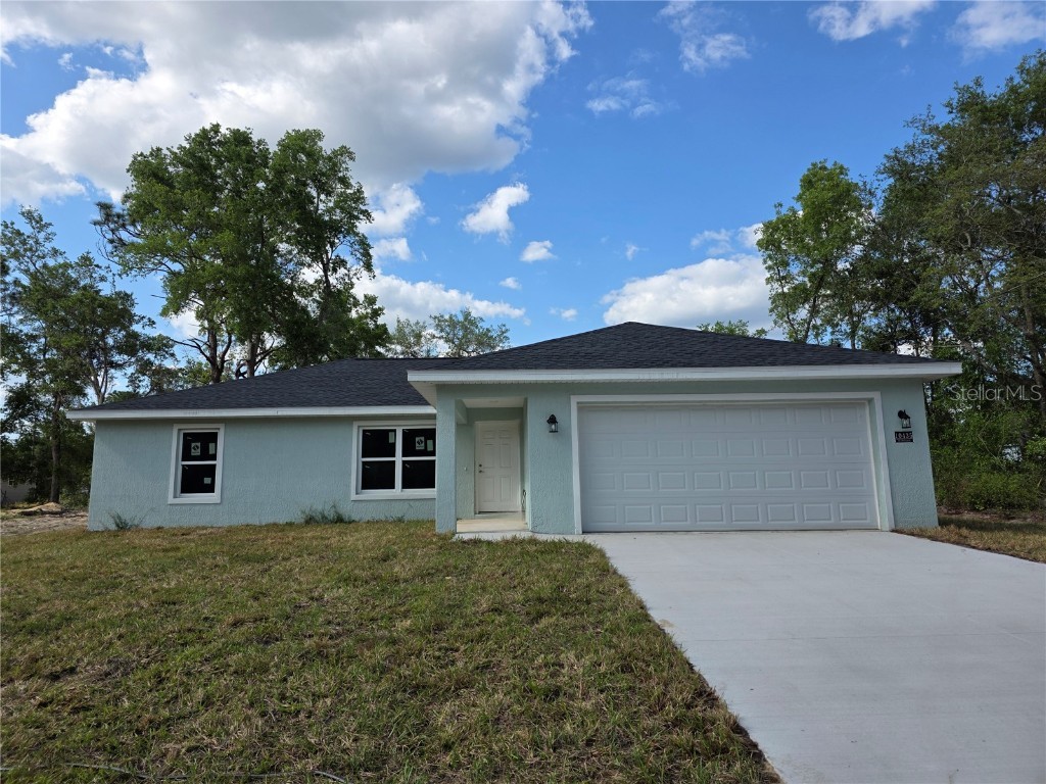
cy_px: 392
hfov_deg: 73.9
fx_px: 695
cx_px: 523
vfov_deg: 58.9
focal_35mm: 23
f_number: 1.7
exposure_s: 1/5000
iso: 80
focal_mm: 6.3
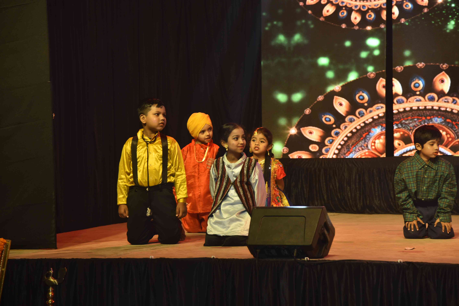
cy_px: 153
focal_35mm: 110
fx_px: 1402
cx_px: 230
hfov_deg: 18.6
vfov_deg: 12.5
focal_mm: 110
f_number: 5
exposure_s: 1/125
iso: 320
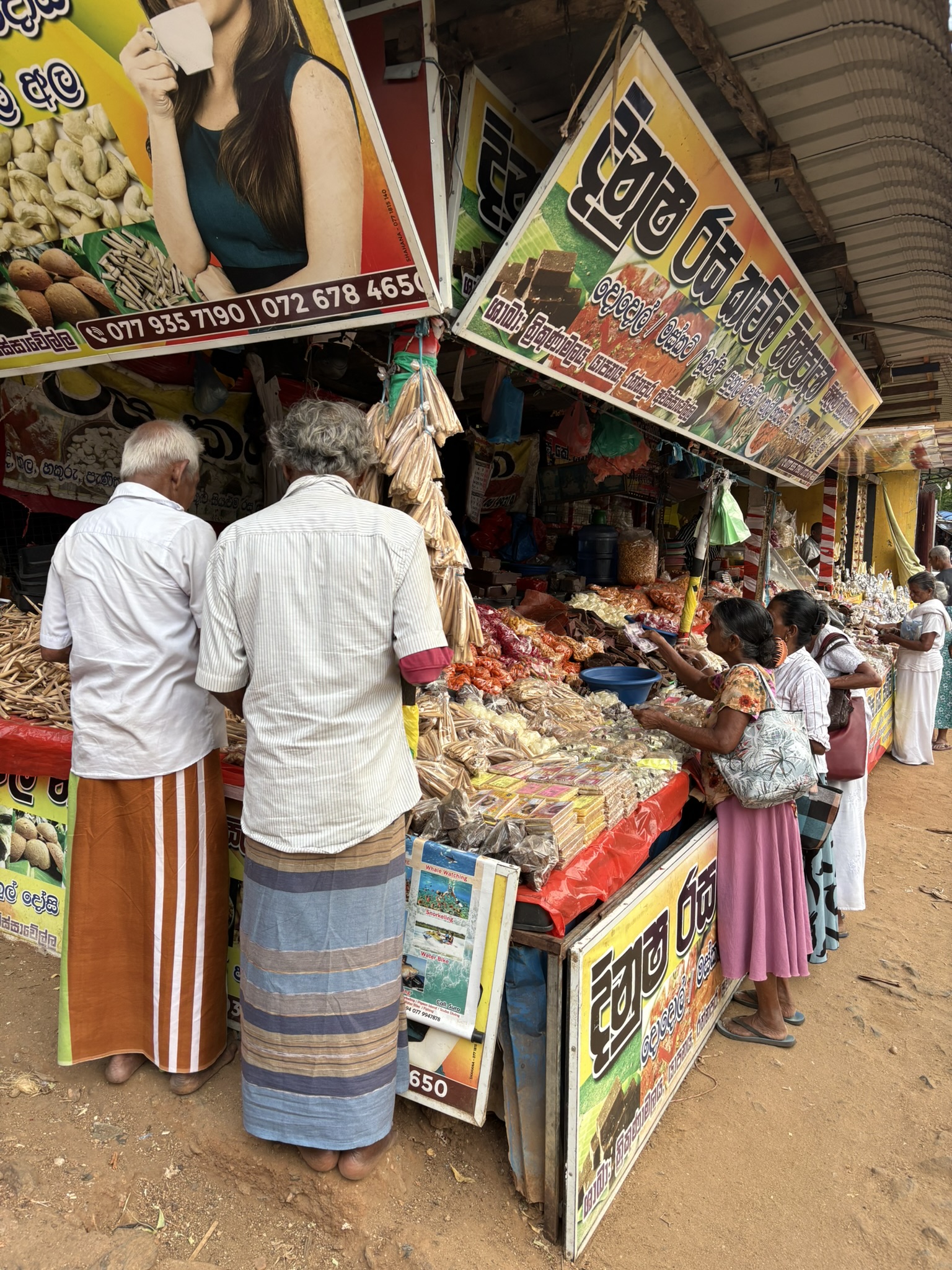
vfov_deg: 67.3
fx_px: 953
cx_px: 476
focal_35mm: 26
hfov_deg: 53.1
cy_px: 635
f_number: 1.6
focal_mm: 5.96
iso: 64
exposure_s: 1/122
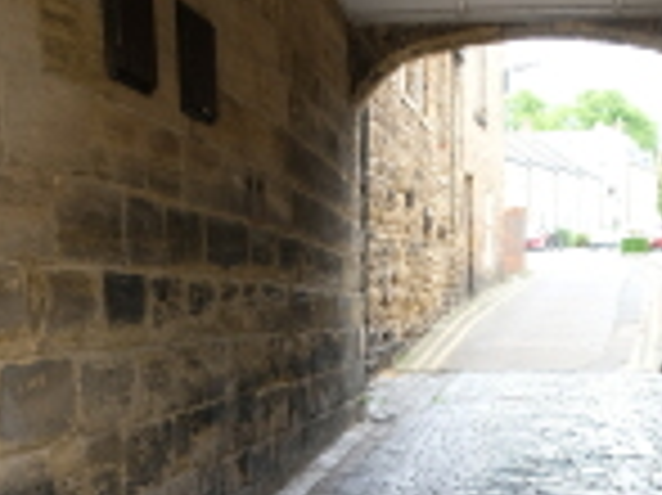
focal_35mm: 63
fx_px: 1204
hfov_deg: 30.5
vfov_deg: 21.7
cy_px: 578
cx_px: 450
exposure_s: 1/140
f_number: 2.8
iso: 200
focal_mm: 16
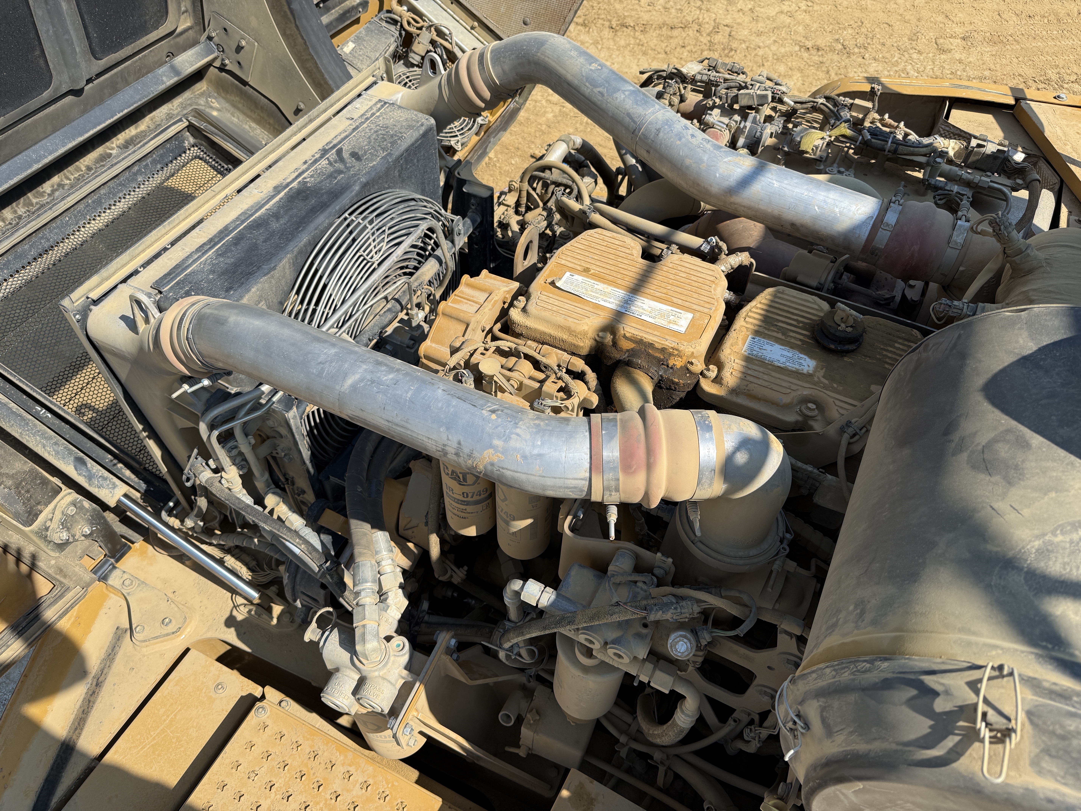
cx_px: 540
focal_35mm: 24
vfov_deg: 56.8
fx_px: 749
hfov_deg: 71.6
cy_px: 406
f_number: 1.78
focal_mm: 6.76
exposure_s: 1/4167
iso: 80
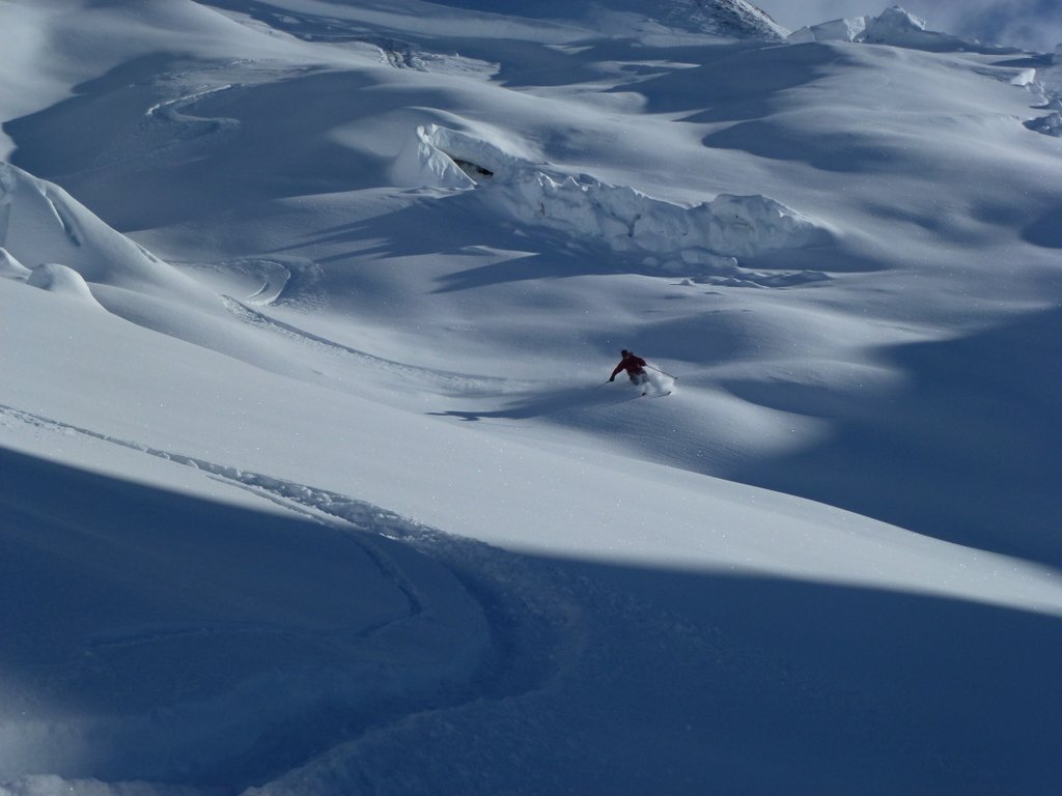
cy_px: 398
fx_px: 2332
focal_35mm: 76
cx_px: 531
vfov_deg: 19.4
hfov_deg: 25.7
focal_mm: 13.6
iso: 100
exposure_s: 1/1600
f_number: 5
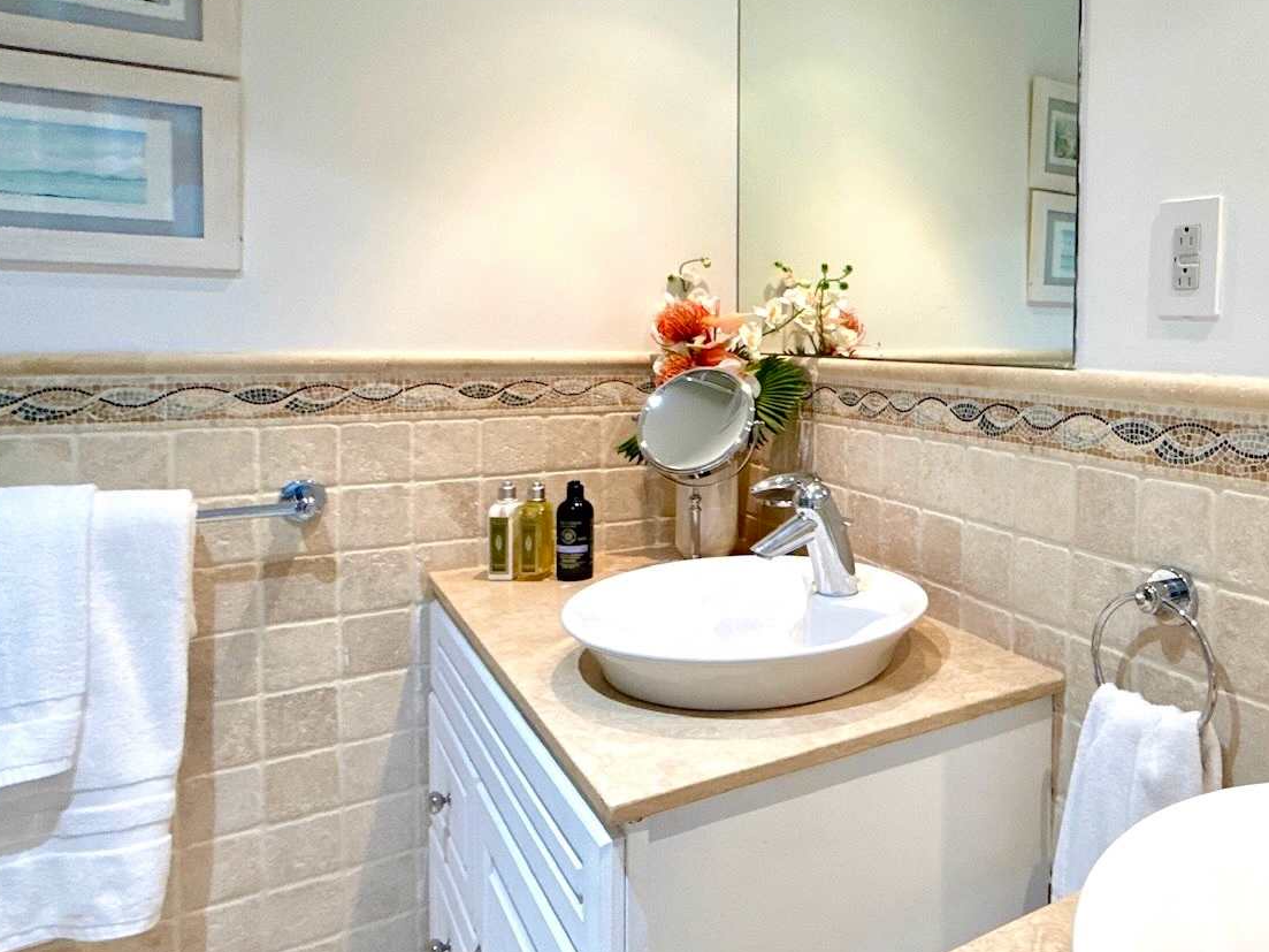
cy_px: 370
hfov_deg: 64.0
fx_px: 953
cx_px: 923
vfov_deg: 52.6
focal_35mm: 26
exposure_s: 1/120
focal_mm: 2.22
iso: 200
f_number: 2.2
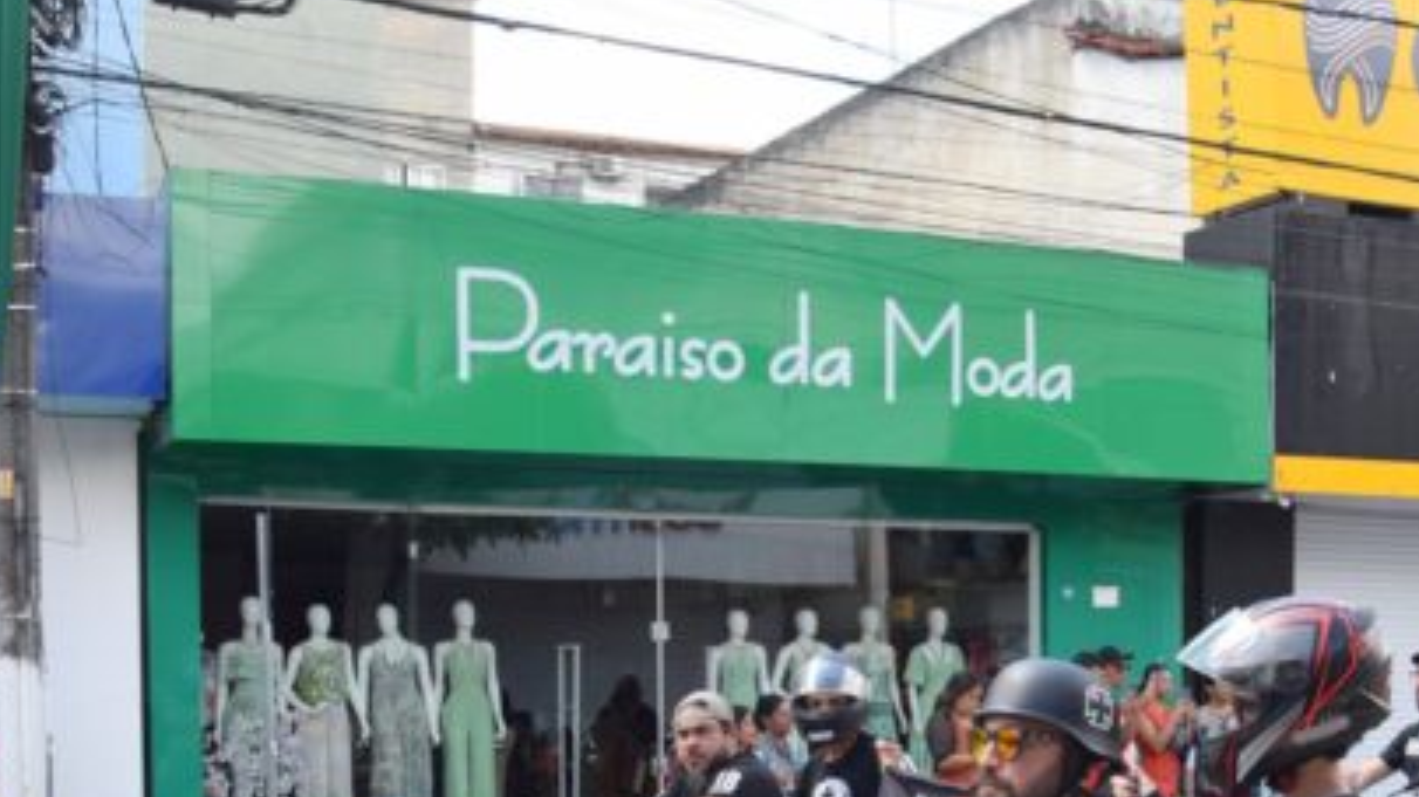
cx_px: 868
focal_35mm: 52
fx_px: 1956
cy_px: 813
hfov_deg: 39.7
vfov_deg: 22.1
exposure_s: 1/200
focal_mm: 18
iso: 400
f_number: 7.1
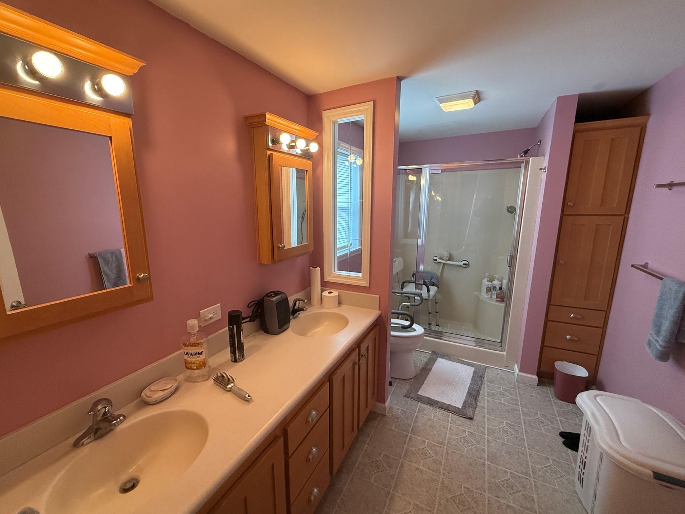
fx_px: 297
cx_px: 320
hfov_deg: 98.0
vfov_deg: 81.8
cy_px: 262
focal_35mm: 15
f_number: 2.2
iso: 400
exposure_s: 1/120
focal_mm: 2.22
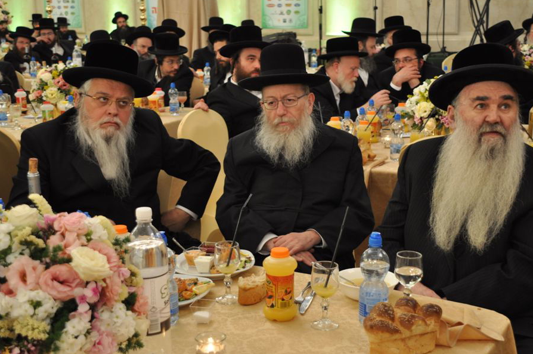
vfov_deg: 24.5
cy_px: 161
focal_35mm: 55
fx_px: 813
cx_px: 275
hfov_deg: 36.3
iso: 500
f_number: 4.2
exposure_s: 1/40
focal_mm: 32
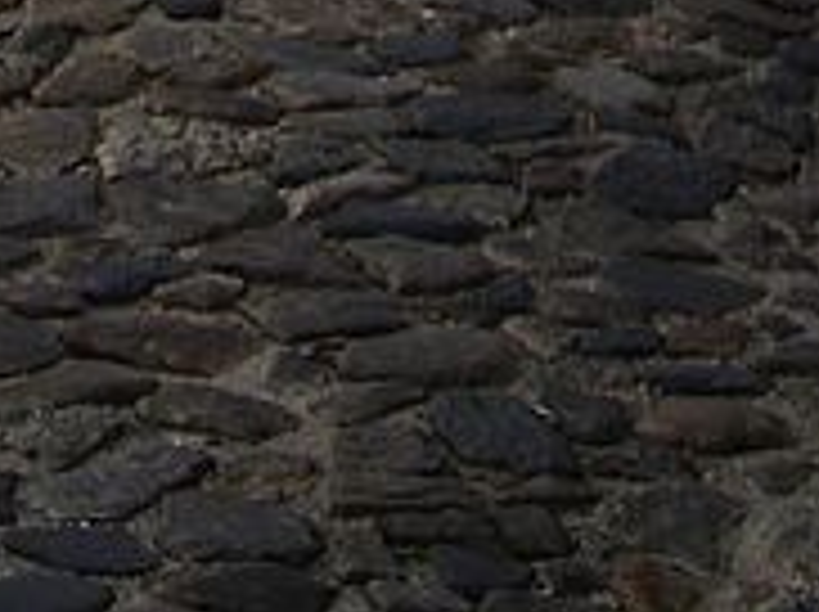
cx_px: 603
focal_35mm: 197
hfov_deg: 10.0
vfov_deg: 6.9
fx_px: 4655
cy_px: -1112
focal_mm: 5.8
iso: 50
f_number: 4.3
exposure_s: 1/250
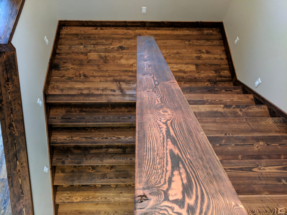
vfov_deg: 53.1
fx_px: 216
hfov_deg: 67.3
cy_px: 108
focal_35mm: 26
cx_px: 144
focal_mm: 4.67
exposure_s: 1/30
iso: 670
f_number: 2
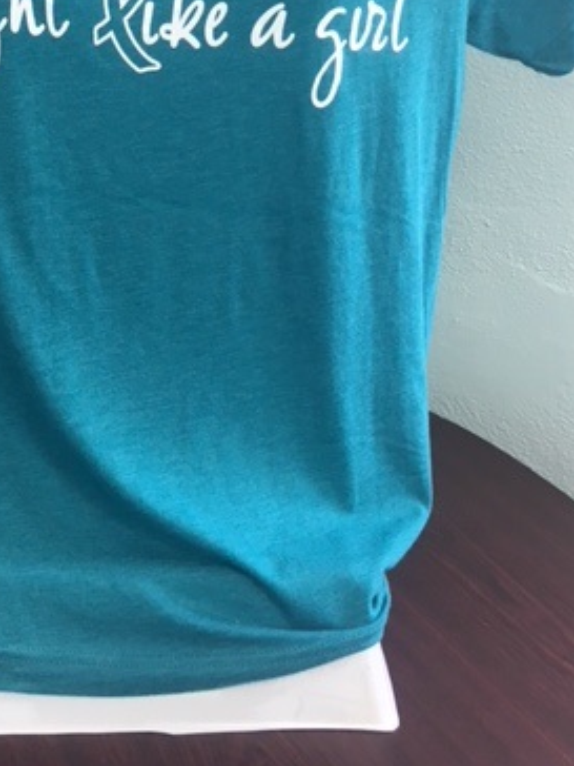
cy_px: 162
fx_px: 1128
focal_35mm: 51
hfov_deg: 28.1
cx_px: 141
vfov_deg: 36.3
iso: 32
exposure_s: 1/30
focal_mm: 4.15
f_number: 2.2
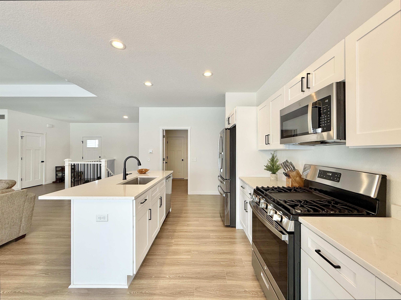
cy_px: 150
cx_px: 200
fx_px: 162
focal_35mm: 14
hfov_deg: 102.1
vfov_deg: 85.7
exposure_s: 1/120
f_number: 2.2
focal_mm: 2.22
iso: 100
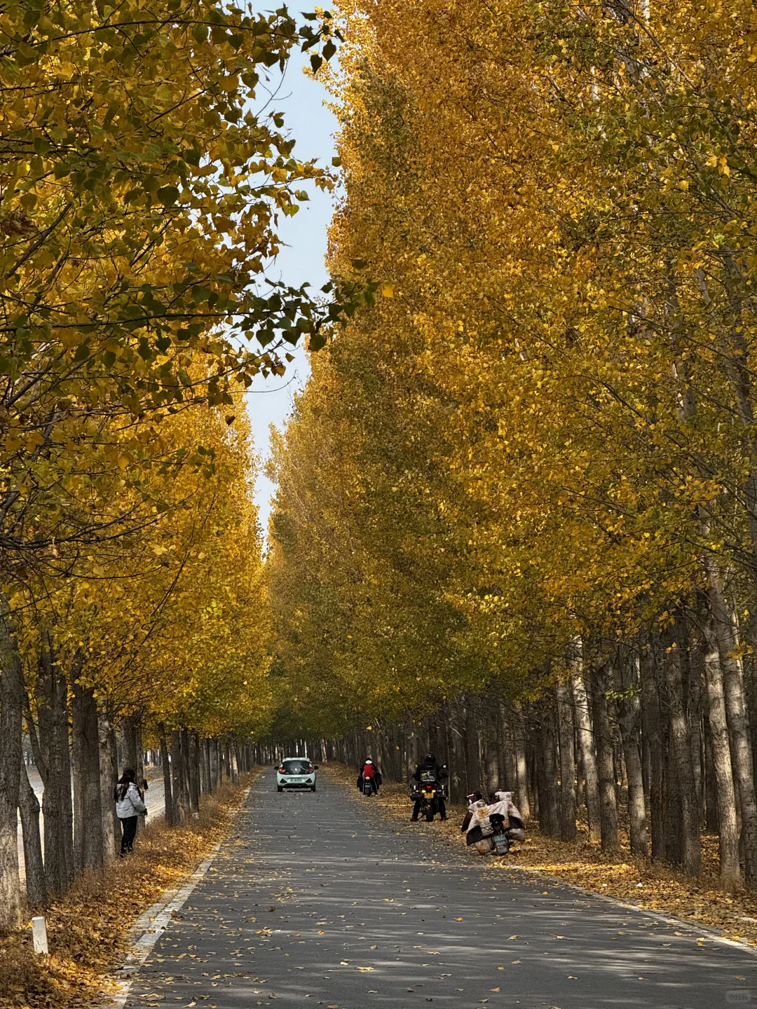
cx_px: 378
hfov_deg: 12.3
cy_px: 504
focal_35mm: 120
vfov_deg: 16.4
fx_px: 3499
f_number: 2.8
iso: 50
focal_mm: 15.66
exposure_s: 1/393
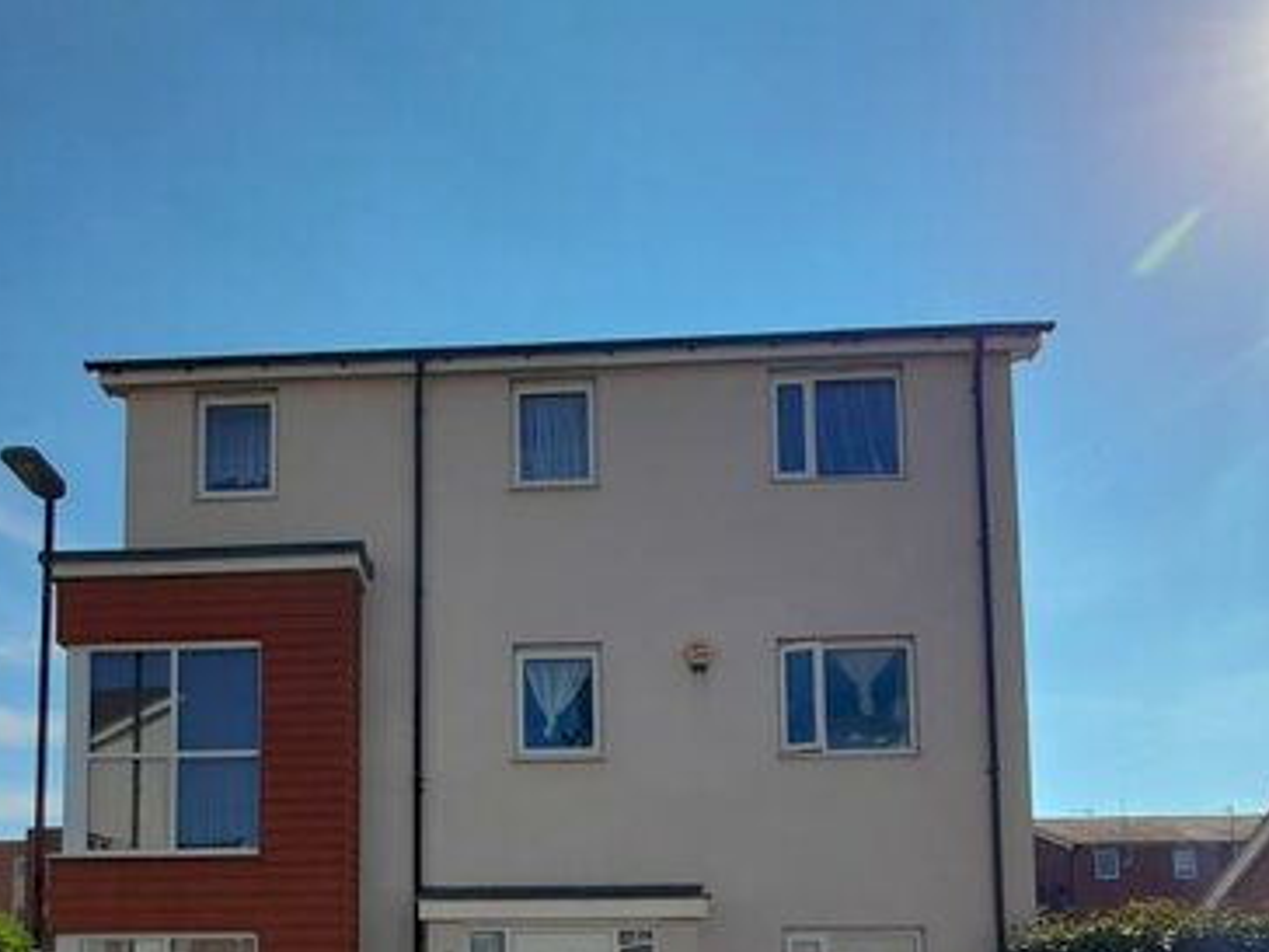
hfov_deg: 68.6
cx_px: 495
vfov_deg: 47.6
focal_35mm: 25
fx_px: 916
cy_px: 905
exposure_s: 1/1495
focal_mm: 1.42
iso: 40
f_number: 2.2
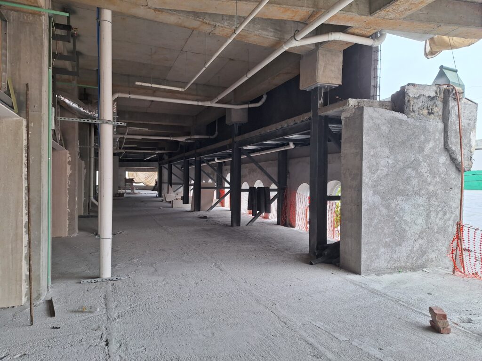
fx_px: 320
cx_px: 241
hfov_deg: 73.9
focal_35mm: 23
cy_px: 180
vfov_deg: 58.9
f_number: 1.8
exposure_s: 1/262
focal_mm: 5.54
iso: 40
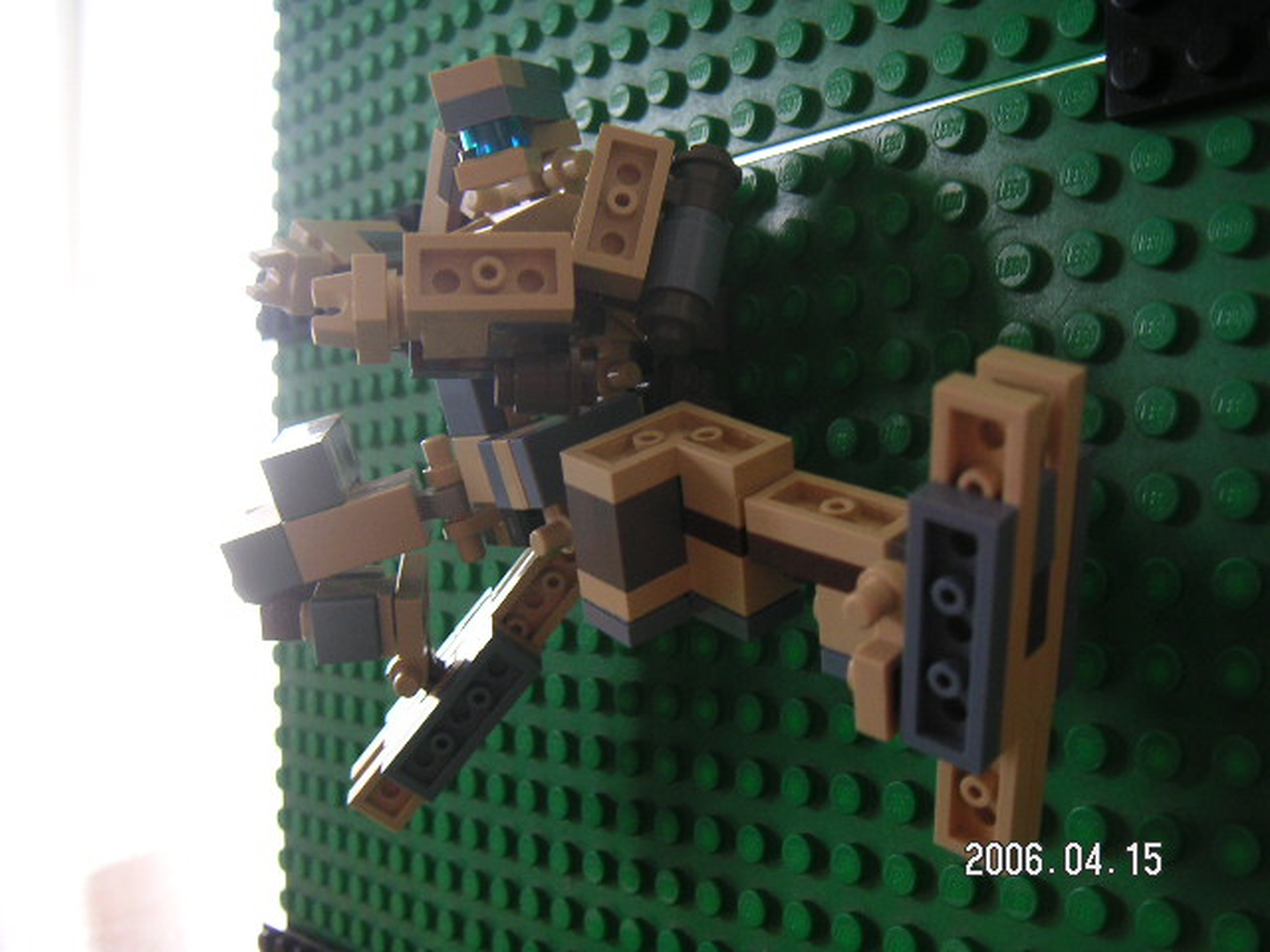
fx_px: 1394
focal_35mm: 38
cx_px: 635
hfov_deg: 49.0
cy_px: 476
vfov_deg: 37.7
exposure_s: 1/45
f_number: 2.8
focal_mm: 6
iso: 50
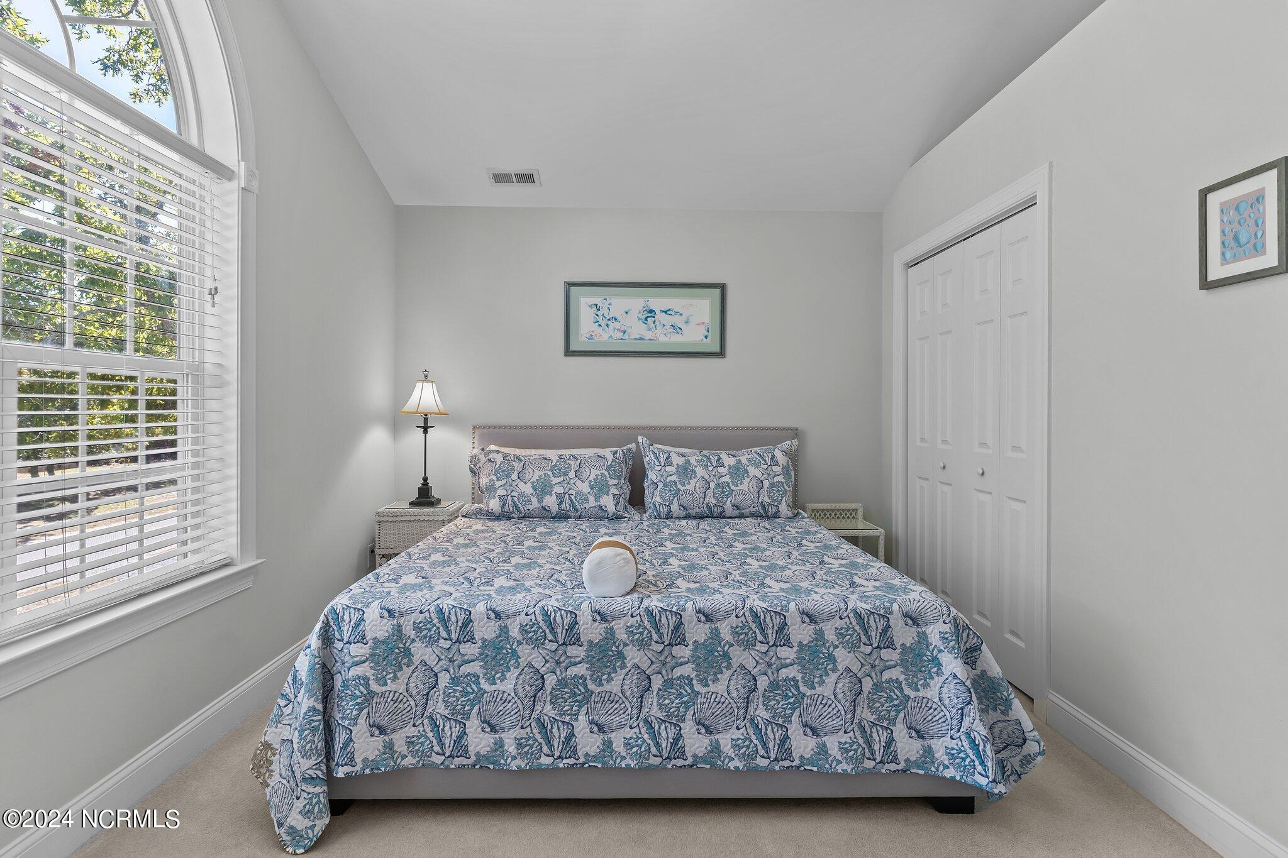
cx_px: 644
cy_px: 429
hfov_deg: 93.3
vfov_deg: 70.4
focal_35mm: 17
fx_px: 608
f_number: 6.3
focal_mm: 17
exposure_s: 1/13
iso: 1000
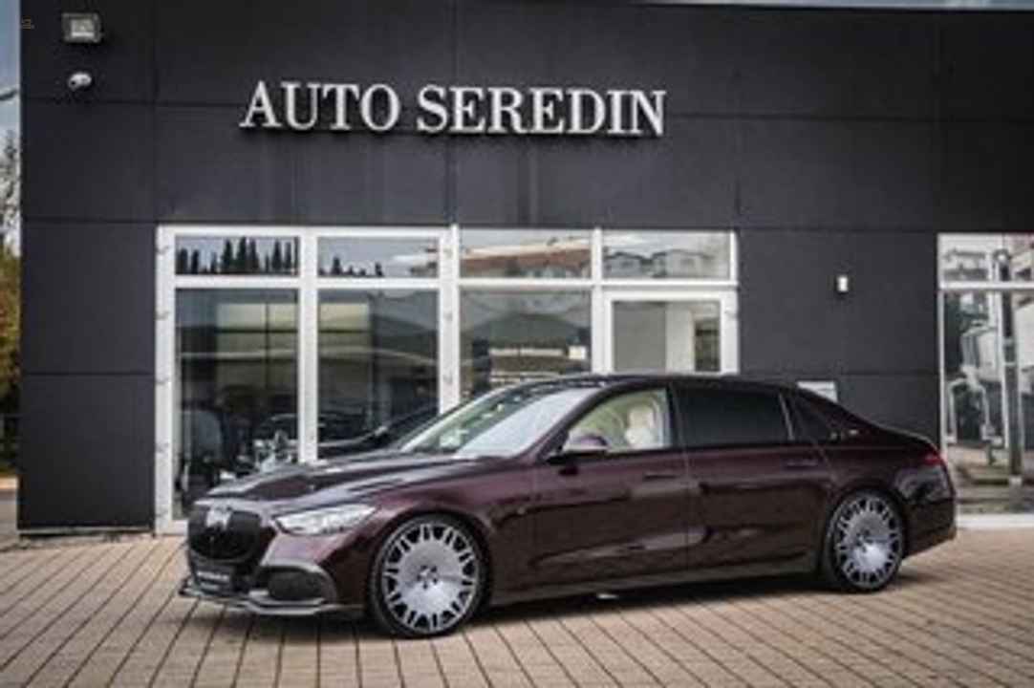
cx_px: 517
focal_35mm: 53
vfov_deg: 25.5
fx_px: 1521
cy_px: 344
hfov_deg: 37.5
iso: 1250
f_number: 5.6
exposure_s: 1/160
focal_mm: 53
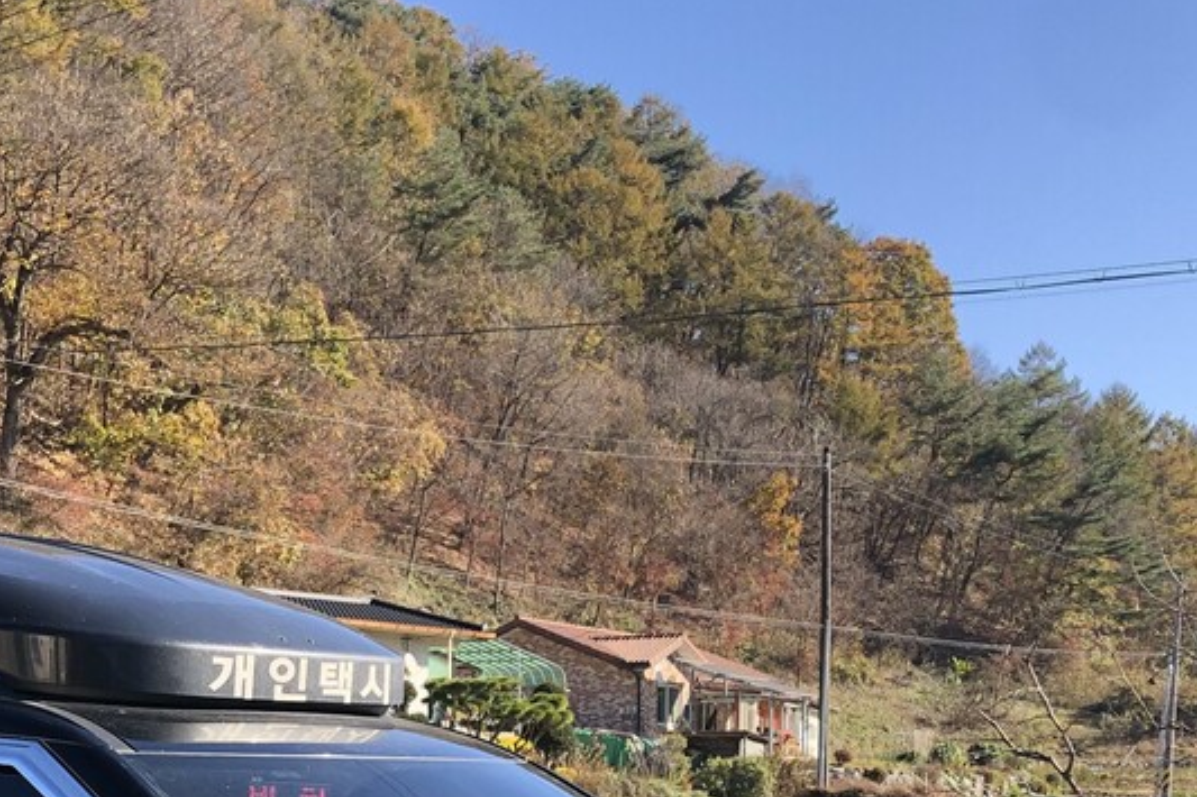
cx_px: 337
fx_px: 2327
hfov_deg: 28.5
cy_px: 909
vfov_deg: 18.6
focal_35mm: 70
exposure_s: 1/521
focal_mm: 4
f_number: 1.8
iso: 20
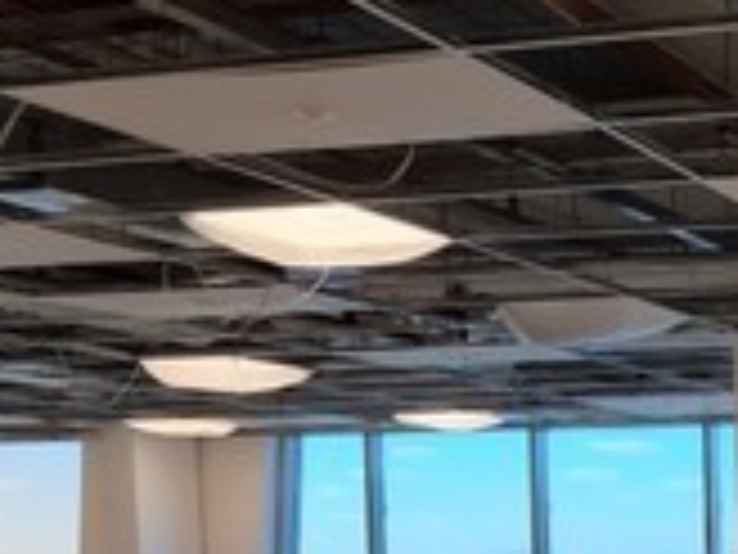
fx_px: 1556
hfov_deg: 23.0
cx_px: 1022
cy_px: 664
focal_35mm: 73
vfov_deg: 19.0
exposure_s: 1/100
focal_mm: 6.7
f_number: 1.8
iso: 50
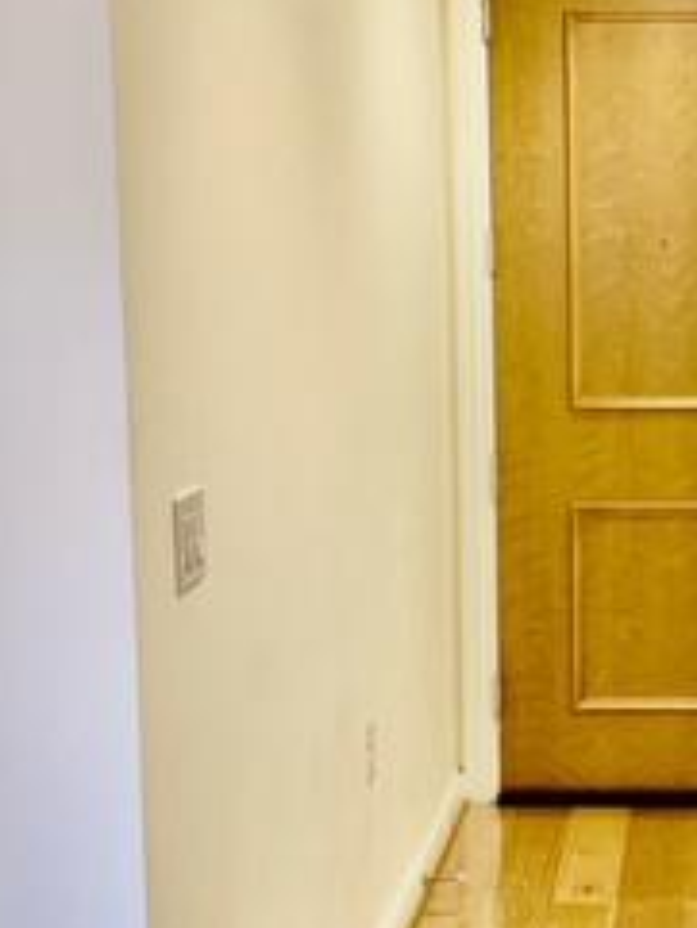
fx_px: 1851
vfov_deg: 28.1
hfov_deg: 20.8
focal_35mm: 69
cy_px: 454
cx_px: 643
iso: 100
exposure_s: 1/60
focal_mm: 4.25
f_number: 1.8
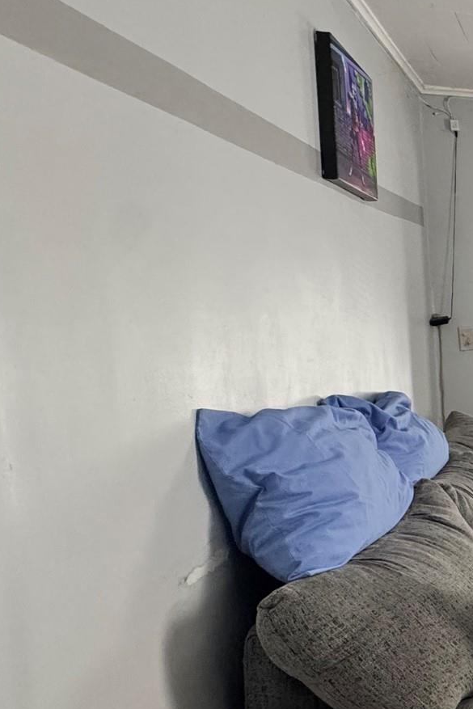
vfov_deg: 55.8
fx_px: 670
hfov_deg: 24.3
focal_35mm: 34
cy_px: 357
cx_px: 792
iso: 320
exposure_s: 1/84
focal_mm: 2.22
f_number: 2.2
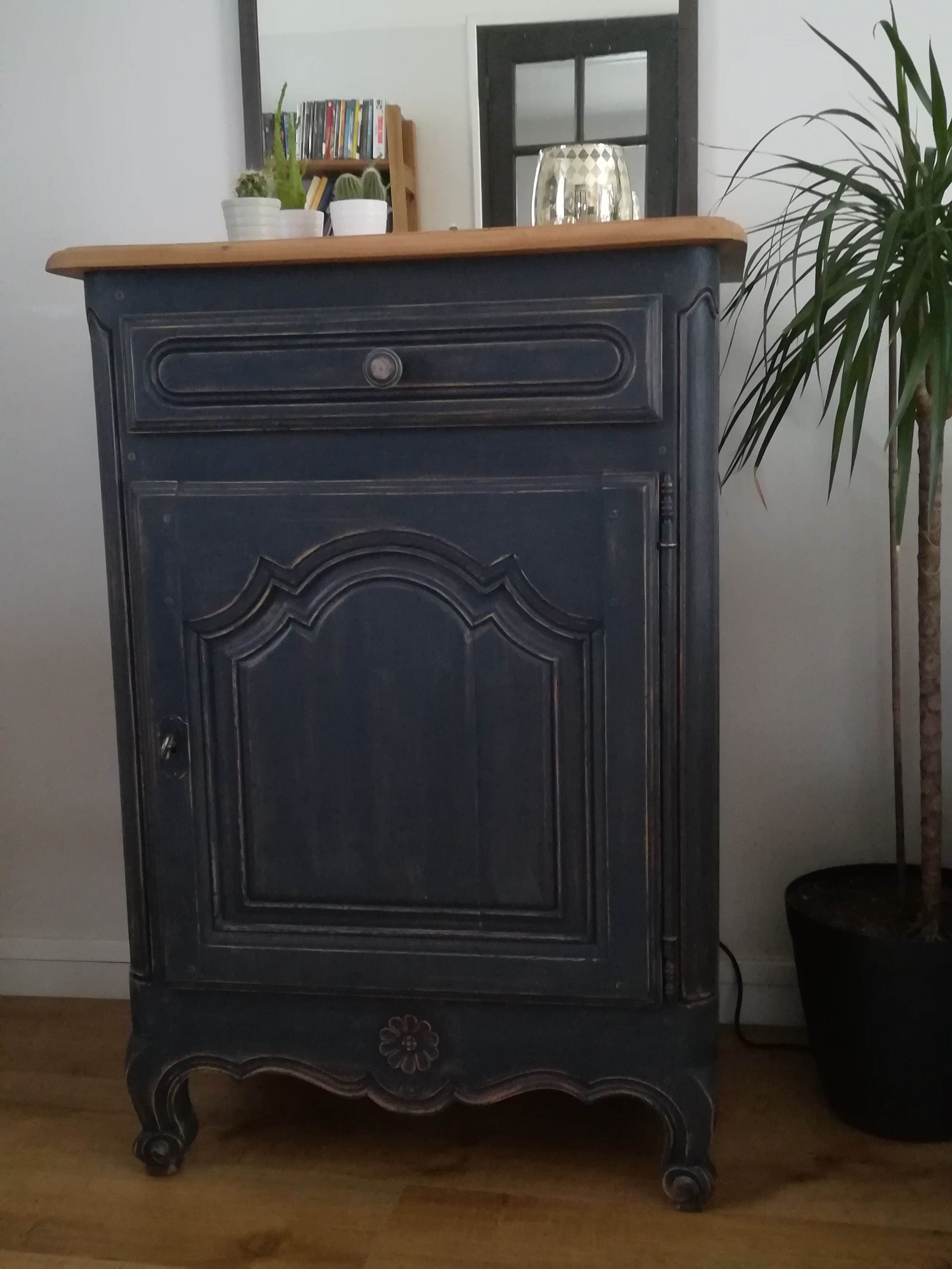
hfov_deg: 38.7
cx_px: 476
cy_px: 634
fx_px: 1357
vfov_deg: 50.1
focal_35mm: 37
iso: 640
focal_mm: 3.83
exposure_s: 1/14.3
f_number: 2.2
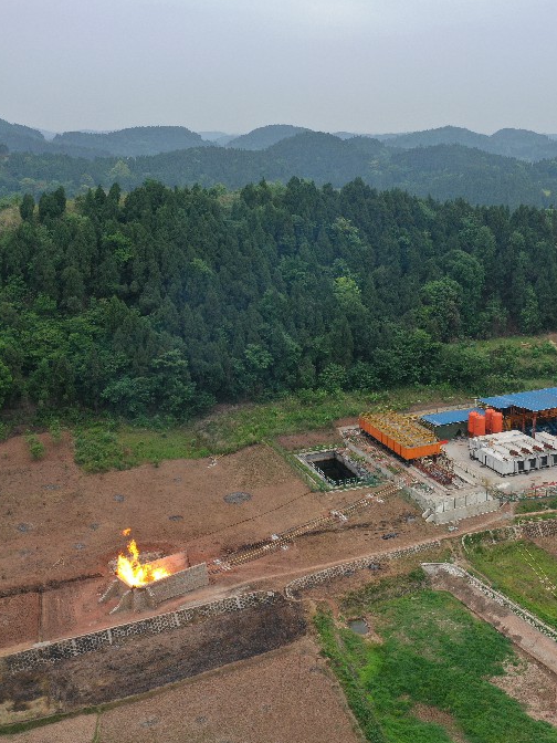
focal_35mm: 41
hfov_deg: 34.4
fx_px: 880
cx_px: 414
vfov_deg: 45.8
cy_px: 374
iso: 100
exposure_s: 1/200
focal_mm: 10.26
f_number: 5
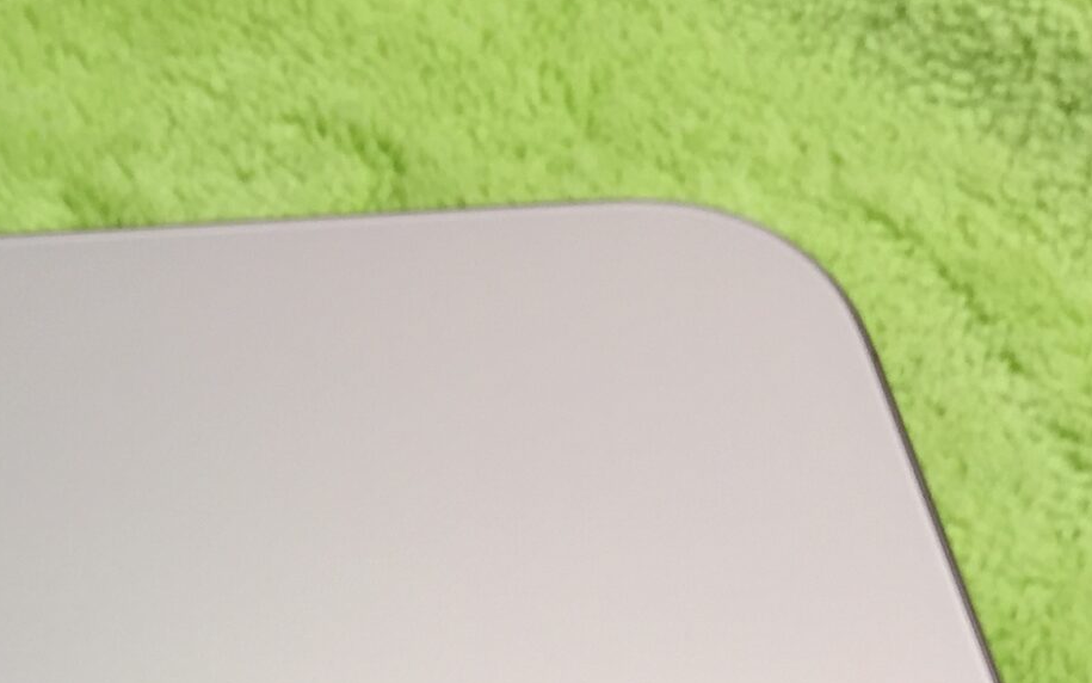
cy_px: 928
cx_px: -375
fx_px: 2560
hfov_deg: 21.5
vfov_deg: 14.5
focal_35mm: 86
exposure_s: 1/50
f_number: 2.2
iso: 32
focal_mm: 4.15
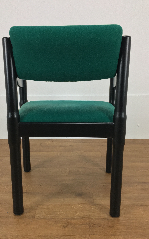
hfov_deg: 40.5
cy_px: 120
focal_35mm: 31
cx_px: 66
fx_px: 201
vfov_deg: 61.2
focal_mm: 4.15
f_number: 2.2
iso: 50
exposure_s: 1/33
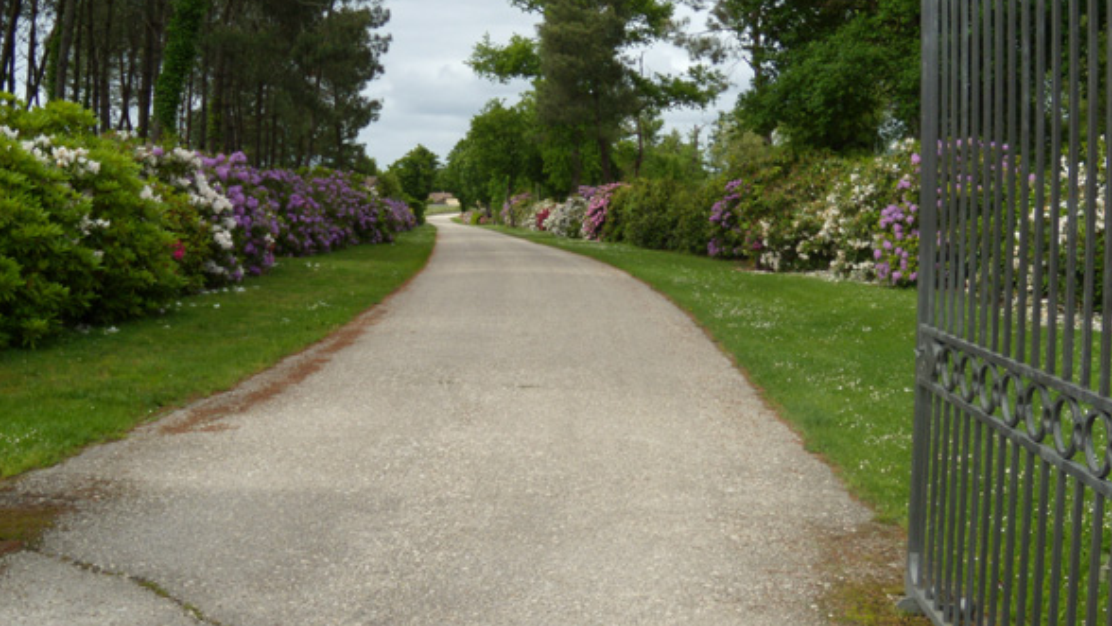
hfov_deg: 50.5
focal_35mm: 40
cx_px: 548
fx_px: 1180
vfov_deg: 29.6
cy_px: 233
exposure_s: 1/500
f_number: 3.6
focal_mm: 6.4
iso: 80
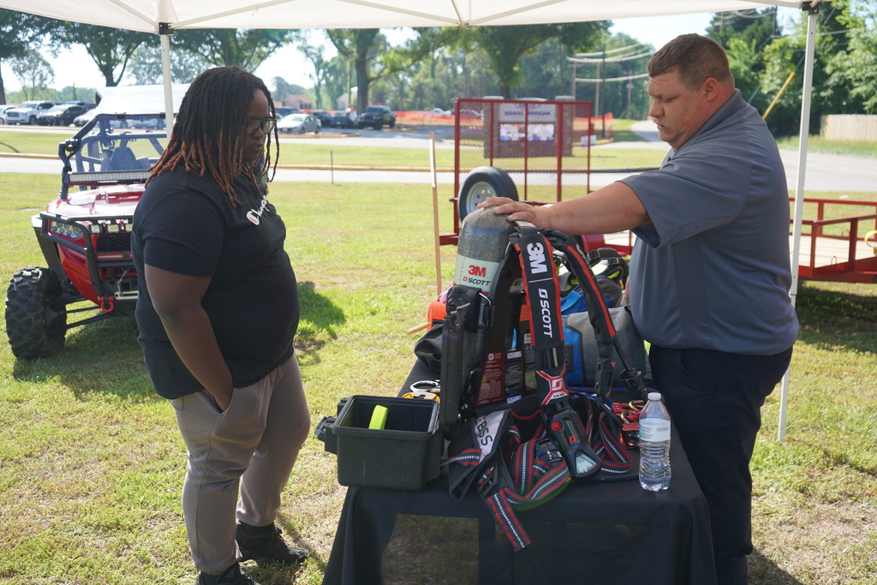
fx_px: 877
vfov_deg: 36.9
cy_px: 292
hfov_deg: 53.1
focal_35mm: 36
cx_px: 438
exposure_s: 1/250
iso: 100
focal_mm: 36
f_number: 4.5
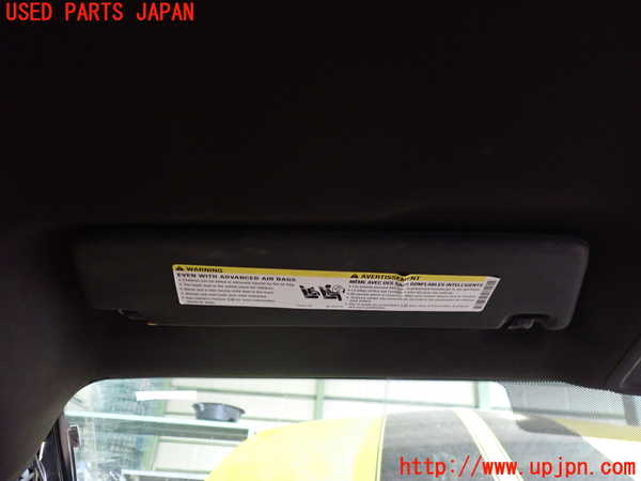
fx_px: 556
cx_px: 320
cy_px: 240
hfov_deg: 60.0
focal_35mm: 30
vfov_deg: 46.8
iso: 800
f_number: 2.3
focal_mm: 5.4
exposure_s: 1/20
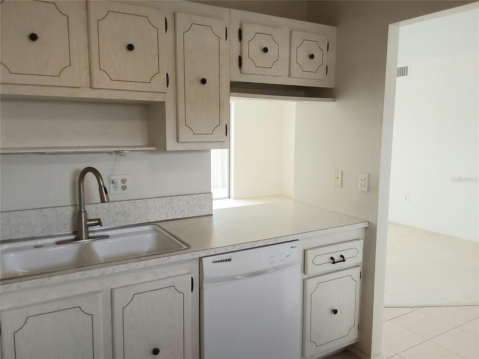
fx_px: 387
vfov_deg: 49.7
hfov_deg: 63.4
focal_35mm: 28
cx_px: 240
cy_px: 180
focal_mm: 2.91
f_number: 1.9
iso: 64
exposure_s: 1/120
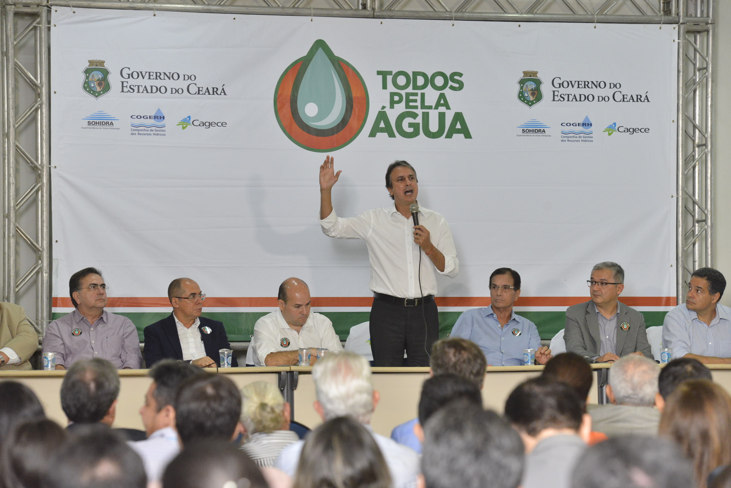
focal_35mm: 130
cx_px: 366
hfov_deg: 15.8
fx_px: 2641
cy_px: 244
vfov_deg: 10.6
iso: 3200
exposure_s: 1/200
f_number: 5
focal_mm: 130
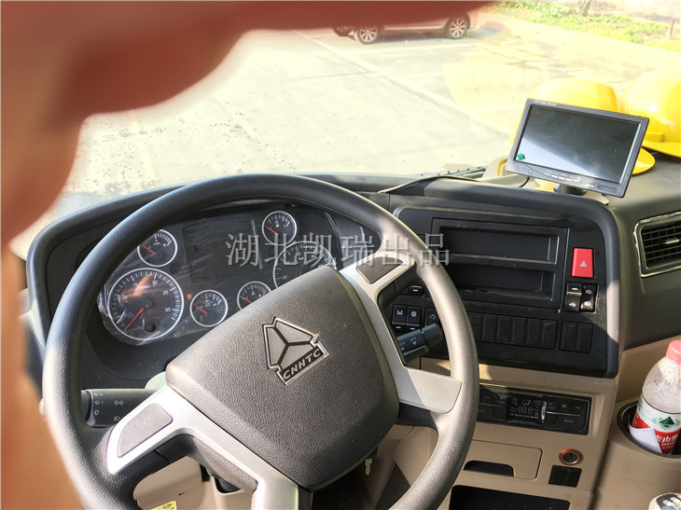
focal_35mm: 29
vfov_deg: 48.2
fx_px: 570
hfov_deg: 61.7
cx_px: 340
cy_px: 255
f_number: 2.2
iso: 32
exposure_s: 1/100
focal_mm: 4.15
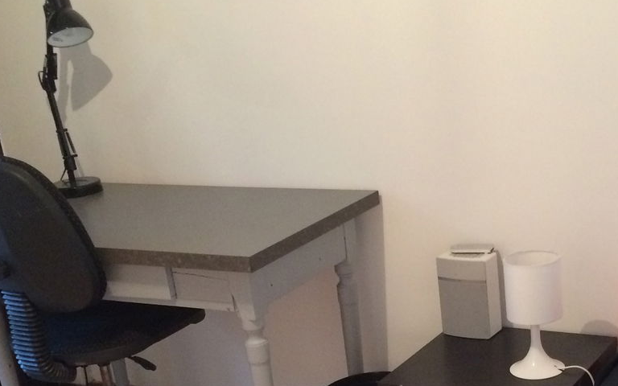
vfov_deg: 19.6
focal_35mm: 64
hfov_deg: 31.8
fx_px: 1078
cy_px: 409
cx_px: 389
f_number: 2.2
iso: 320
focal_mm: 4.15
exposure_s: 1/33
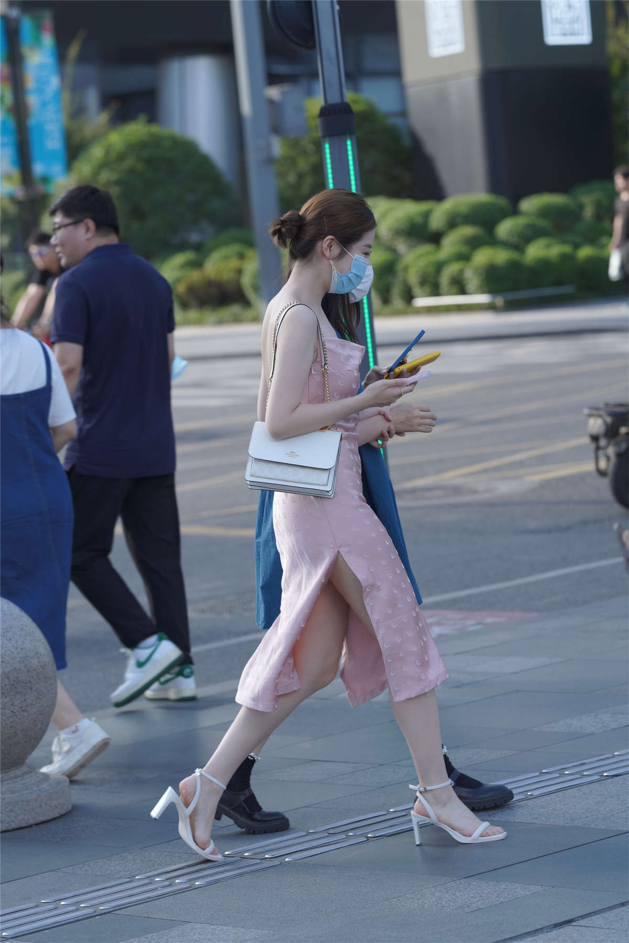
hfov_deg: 10.2
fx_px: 3538
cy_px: 472
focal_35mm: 135
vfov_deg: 15.2
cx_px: 314
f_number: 4.5
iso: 320
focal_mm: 135
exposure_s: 1/400
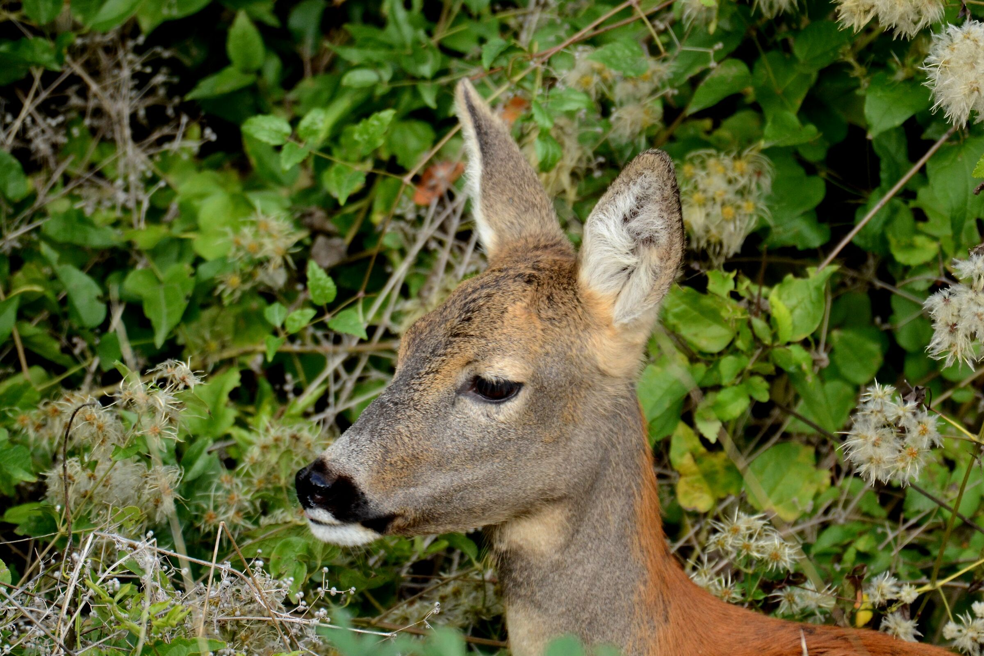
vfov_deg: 1.9
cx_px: 492
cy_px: 328
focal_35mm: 720
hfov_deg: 2.9
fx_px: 19678
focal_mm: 480
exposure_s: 1/500
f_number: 5.6
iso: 800
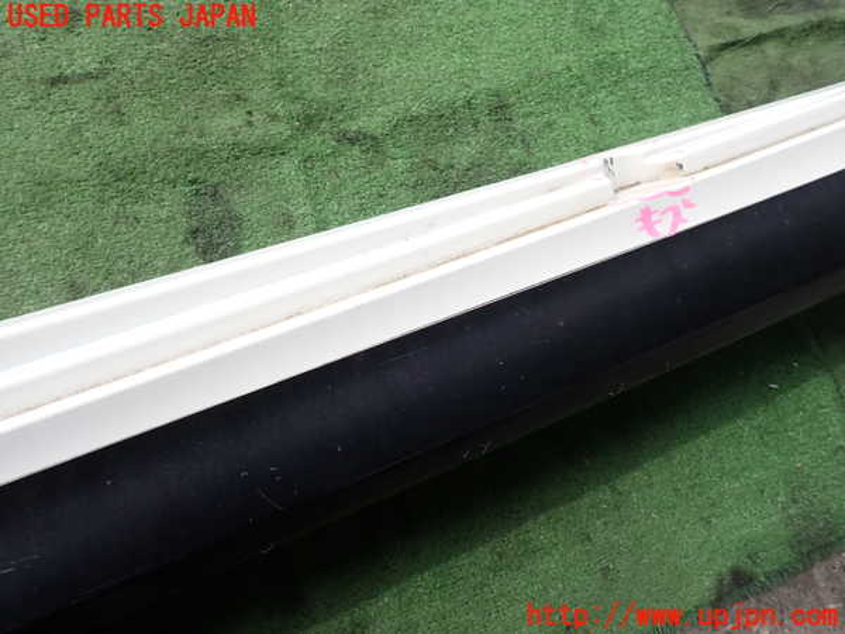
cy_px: 317
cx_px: 422
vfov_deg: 54.9
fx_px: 610
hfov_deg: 69.4
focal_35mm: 25
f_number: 2.8
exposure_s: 1/400
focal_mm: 4.5
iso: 100
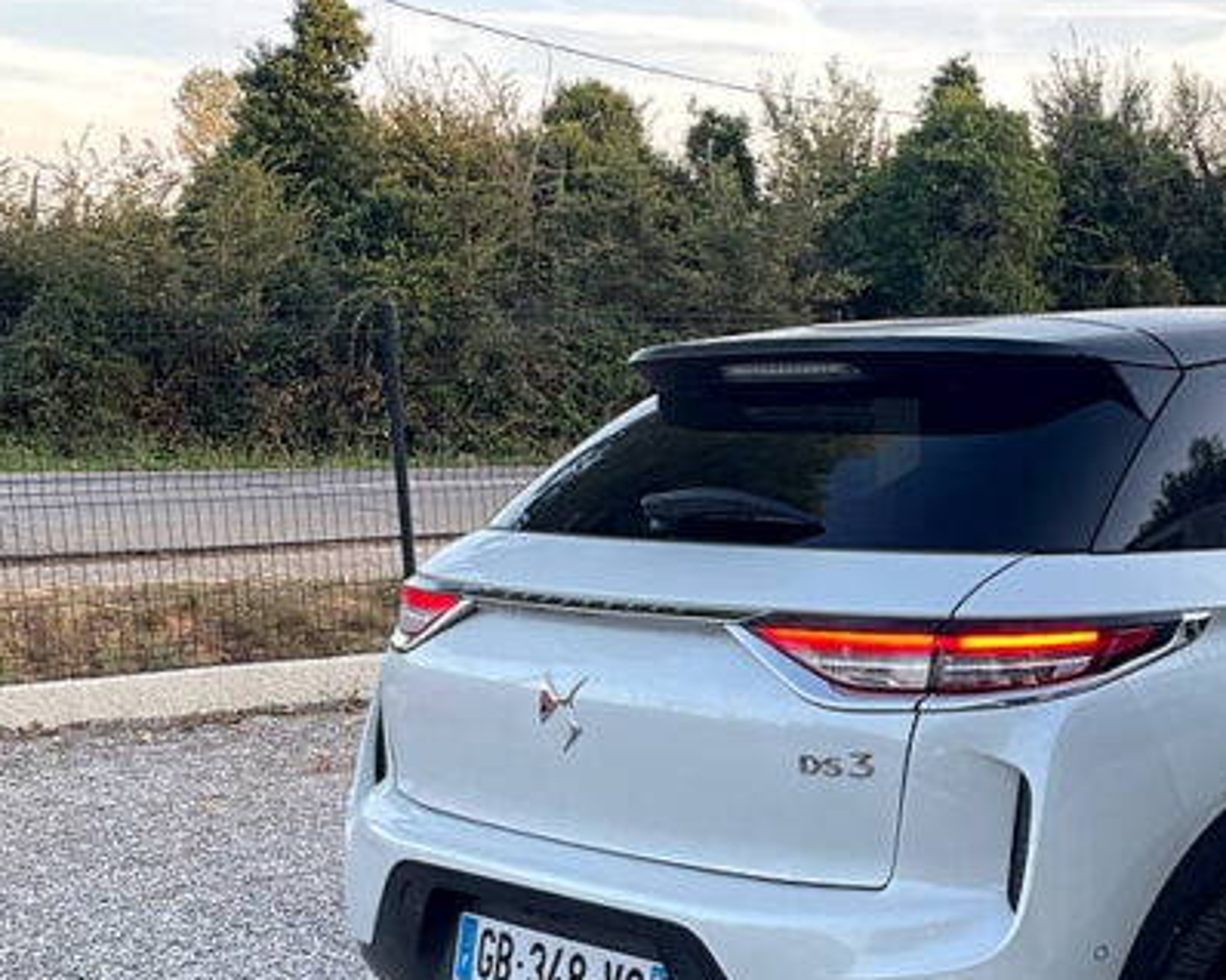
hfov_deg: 34.0
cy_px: 730
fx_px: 1850
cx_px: 1171
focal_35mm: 51
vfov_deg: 29.2
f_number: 1.6
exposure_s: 1/152
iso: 32
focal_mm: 4.2
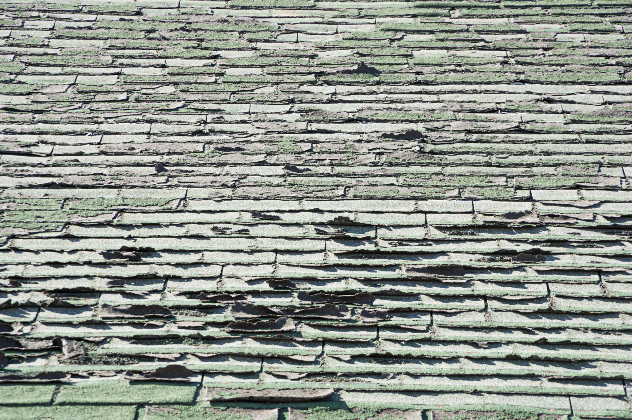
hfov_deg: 10.2
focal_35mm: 202
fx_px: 3543
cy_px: 210
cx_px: 316
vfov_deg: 6.8
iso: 200
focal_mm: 135
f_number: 11
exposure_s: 1/100
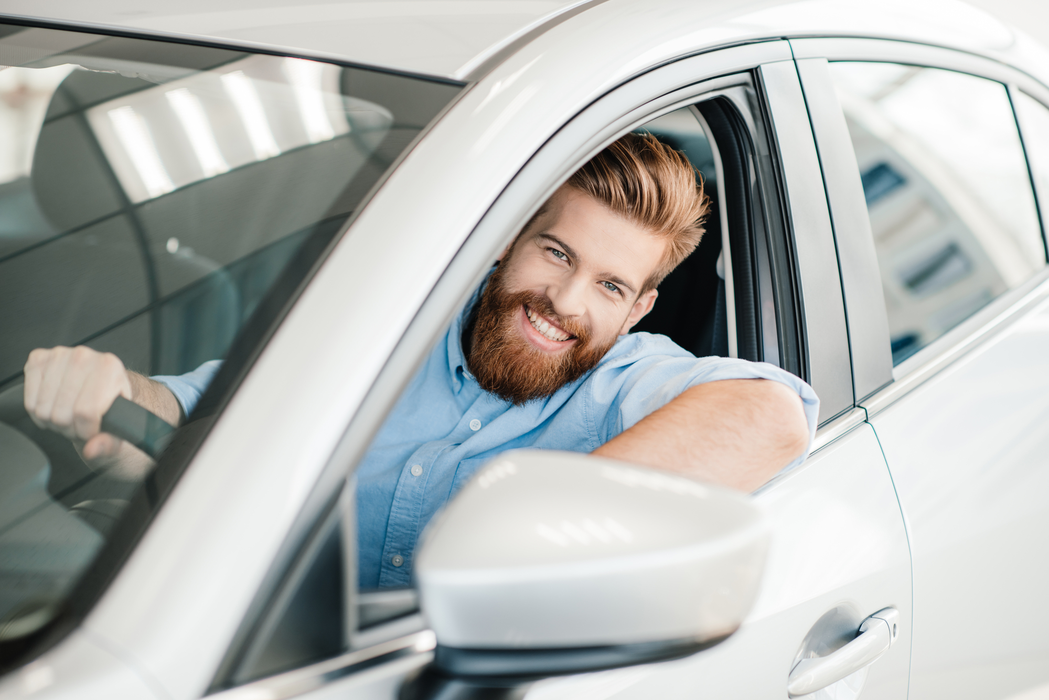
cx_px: 524
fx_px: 2478
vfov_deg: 16.1
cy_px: 350
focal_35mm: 85
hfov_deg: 23.9
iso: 100
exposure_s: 1/200
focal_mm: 85
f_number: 2
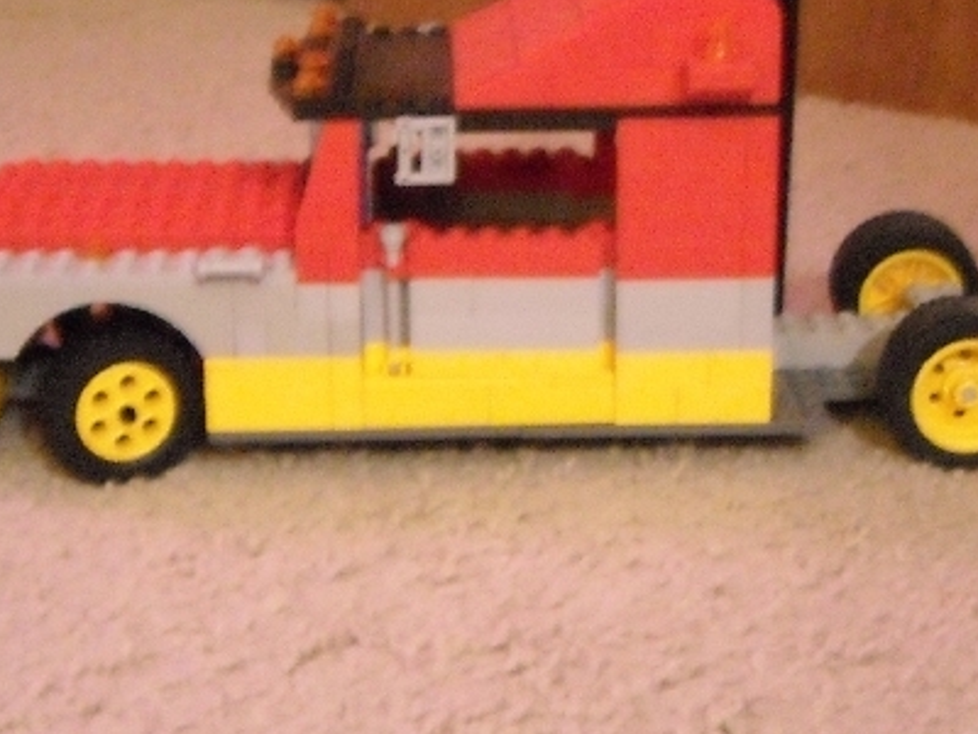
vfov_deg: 16.7
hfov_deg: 22.2
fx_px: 2486
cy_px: 215
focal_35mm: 88
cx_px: 528
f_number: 3.1
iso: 800
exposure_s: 1/2
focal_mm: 7.1
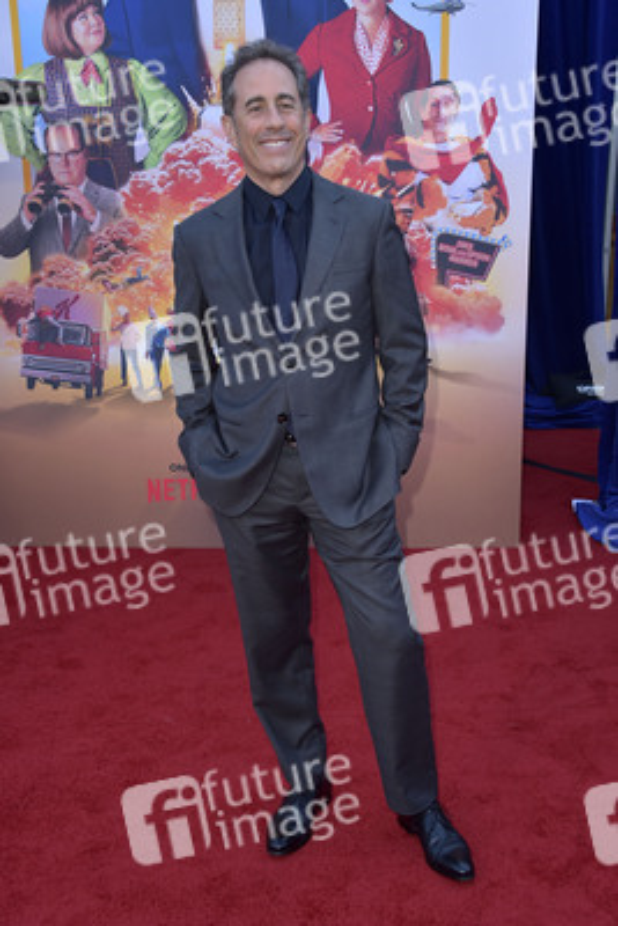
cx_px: 309
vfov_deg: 48.4
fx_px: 1029
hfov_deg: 33.4
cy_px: 463
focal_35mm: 40
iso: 320
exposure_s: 1/250
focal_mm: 40
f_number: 6.3
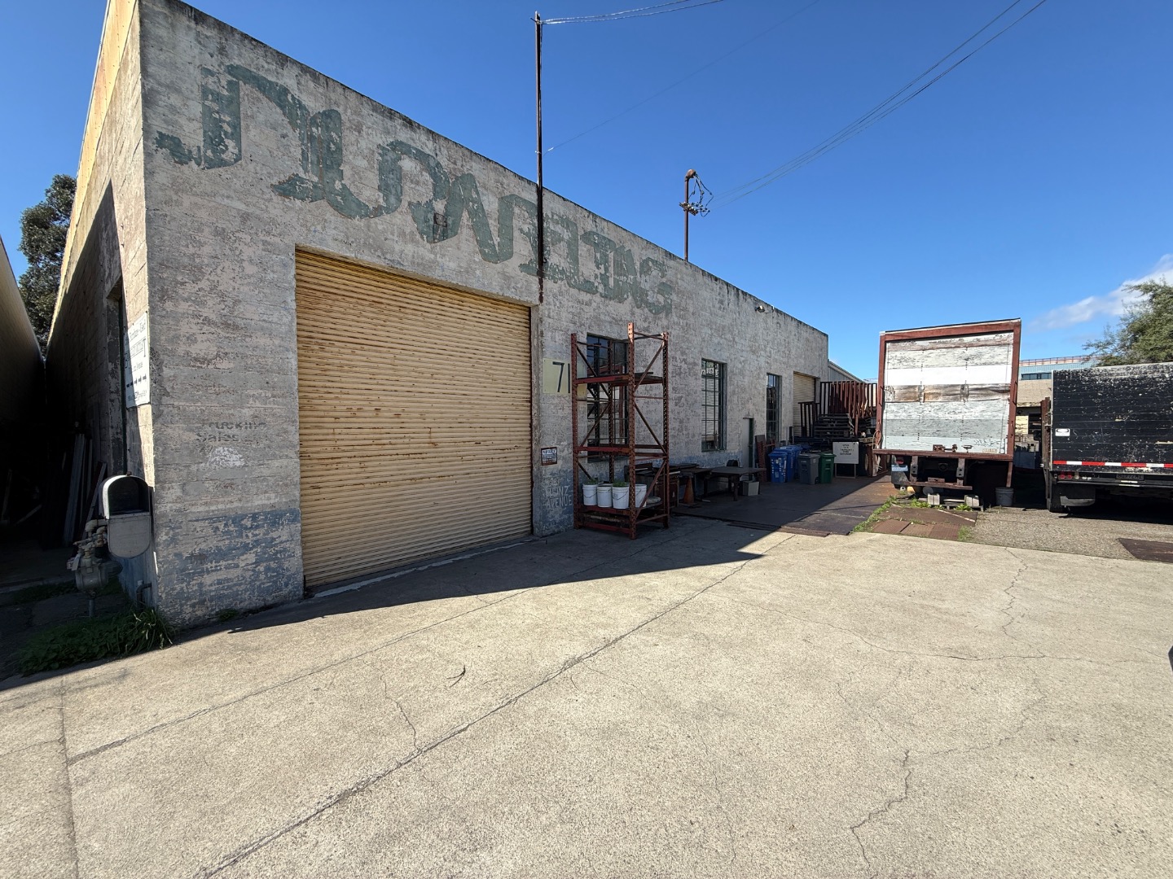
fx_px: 474
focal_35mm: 14
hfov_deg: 102.1
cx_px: 586
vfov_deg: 85.7
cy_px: 440
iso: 50
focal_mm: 2.22
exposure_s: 1/1211
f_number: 2.2
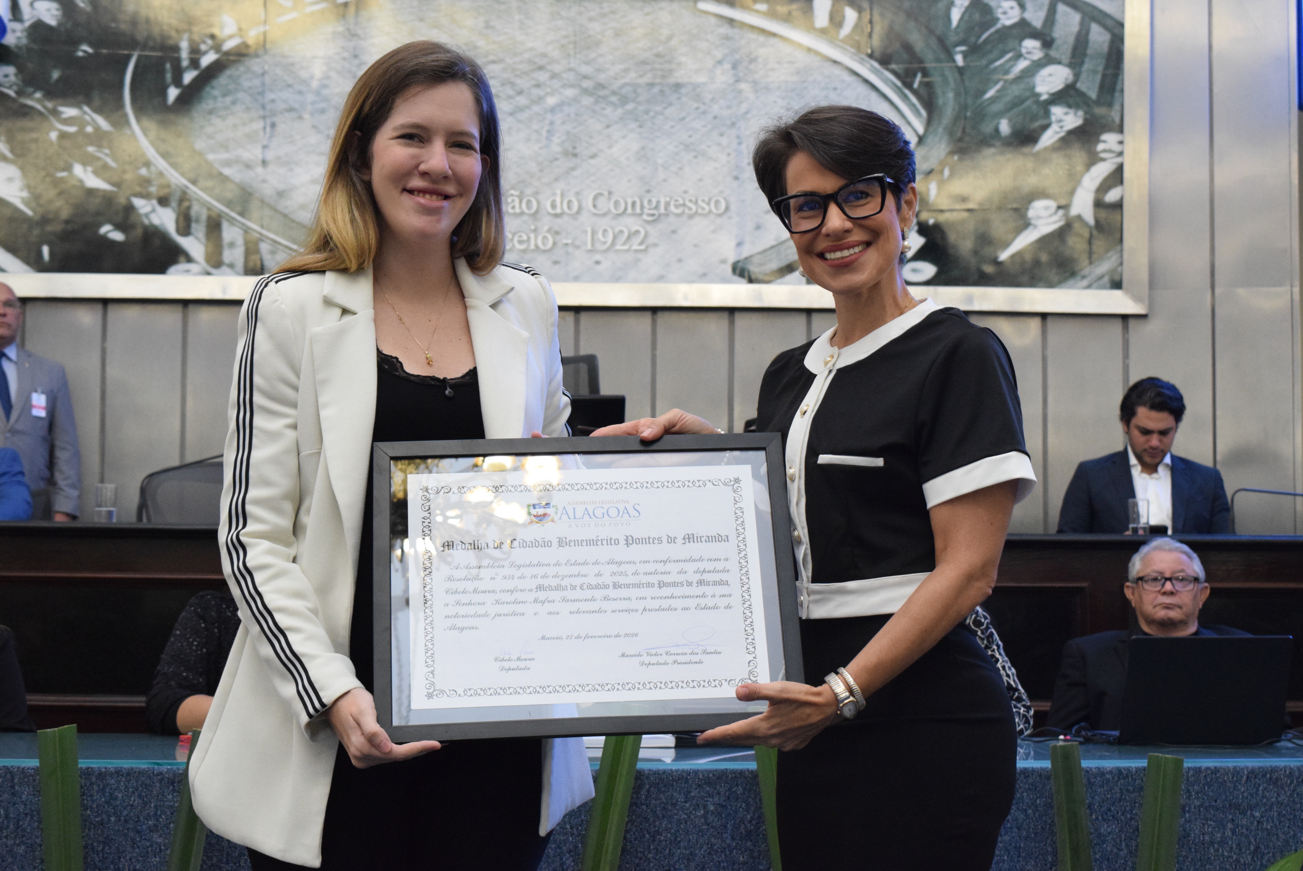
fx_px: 2173
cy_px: 436
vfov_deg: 22.7
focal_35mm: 60
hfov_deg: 33.4
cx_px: 652
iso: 3200
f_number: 8
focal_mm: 40
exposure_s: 1/60
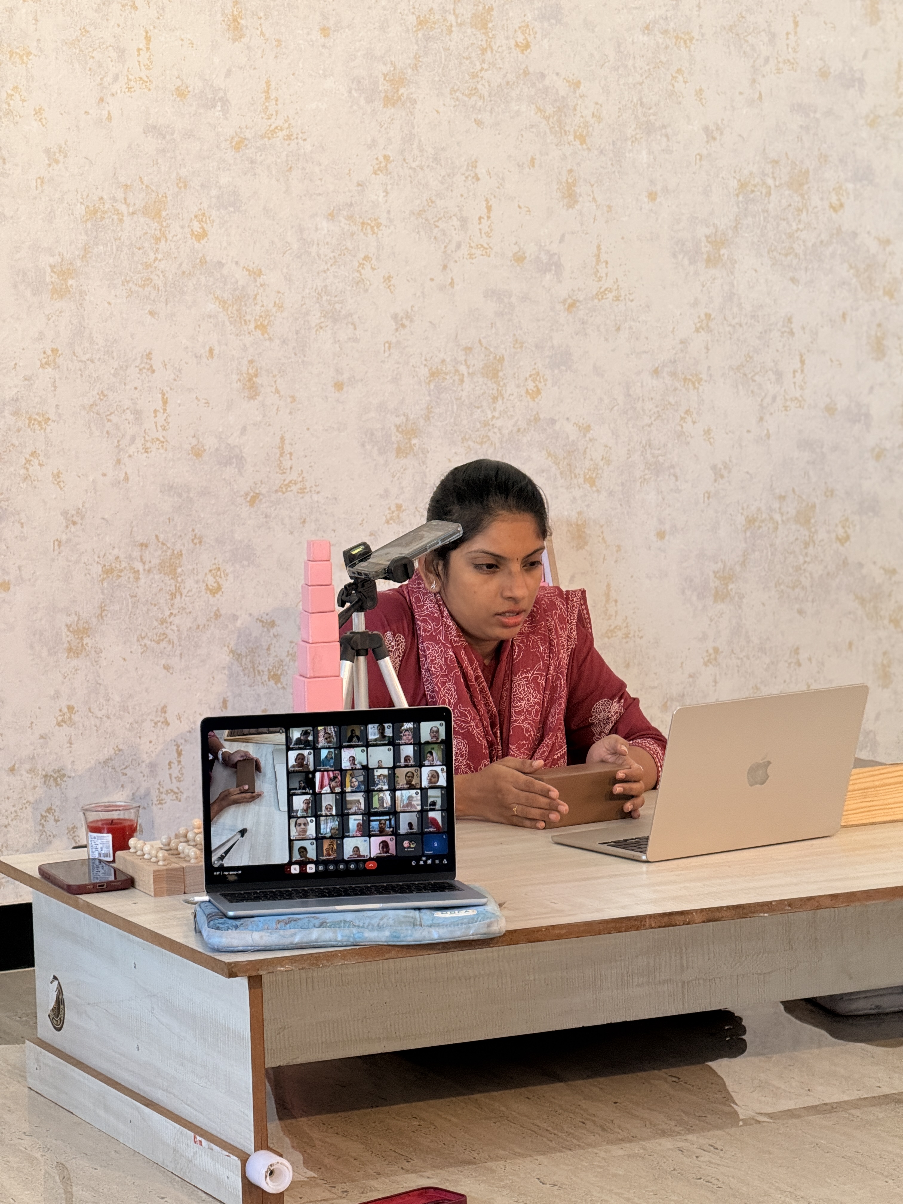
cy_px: 602
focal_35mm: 120
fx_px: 4174
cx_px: 452
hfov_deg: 12.3
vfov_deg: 16.4
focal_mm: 15.66
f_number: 2.8
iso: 125
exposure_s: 1/100
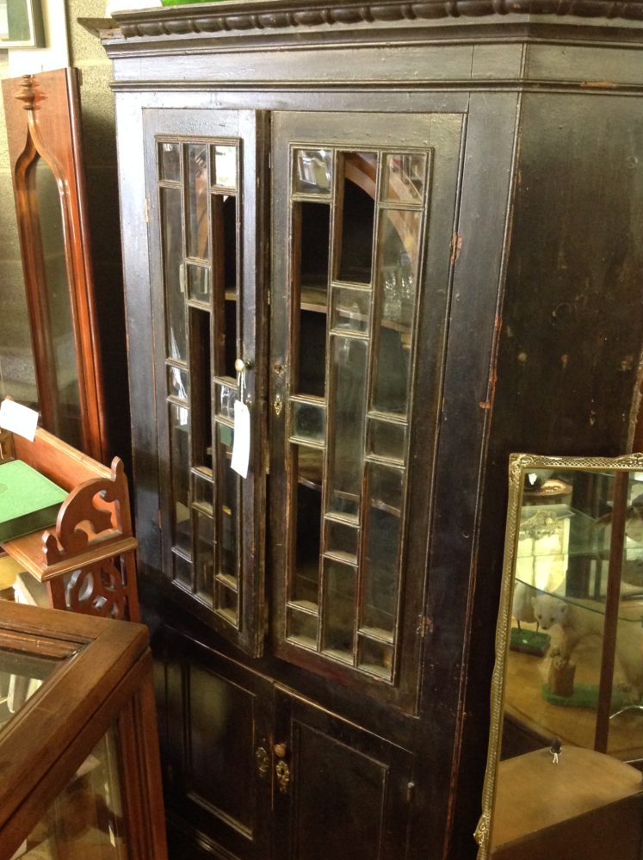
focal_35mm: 36
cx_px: 317
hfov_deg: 39.6
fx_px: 893
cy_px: 424
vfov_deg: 51.4
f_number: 2.4
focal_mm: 4.28
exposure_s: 1/17
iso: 400
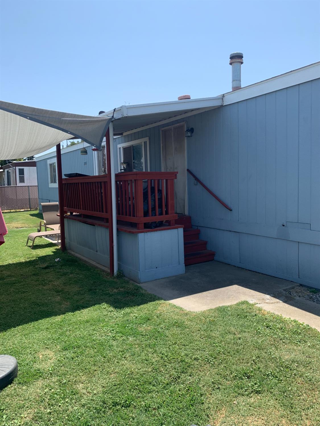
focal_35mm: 26
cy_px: 213
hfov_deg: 53.1
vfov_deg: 67.3
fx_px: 320
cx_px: 160
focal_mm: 4.25
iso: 25
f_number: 1.8
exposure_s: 1/1779
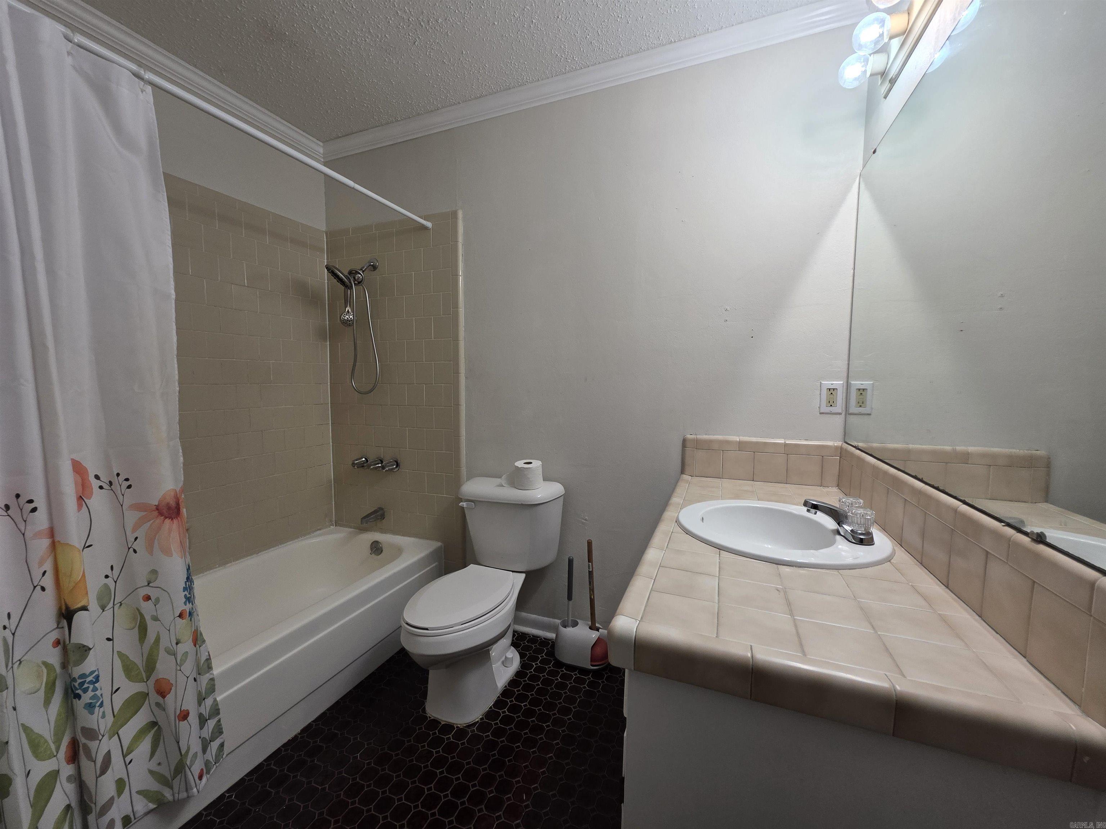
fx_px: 415
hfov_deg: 106.2
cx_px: 553
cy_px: 414
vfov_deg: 89.9
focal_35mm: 13
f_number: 1.9
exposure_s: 1/120
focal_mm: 2.2
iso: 80
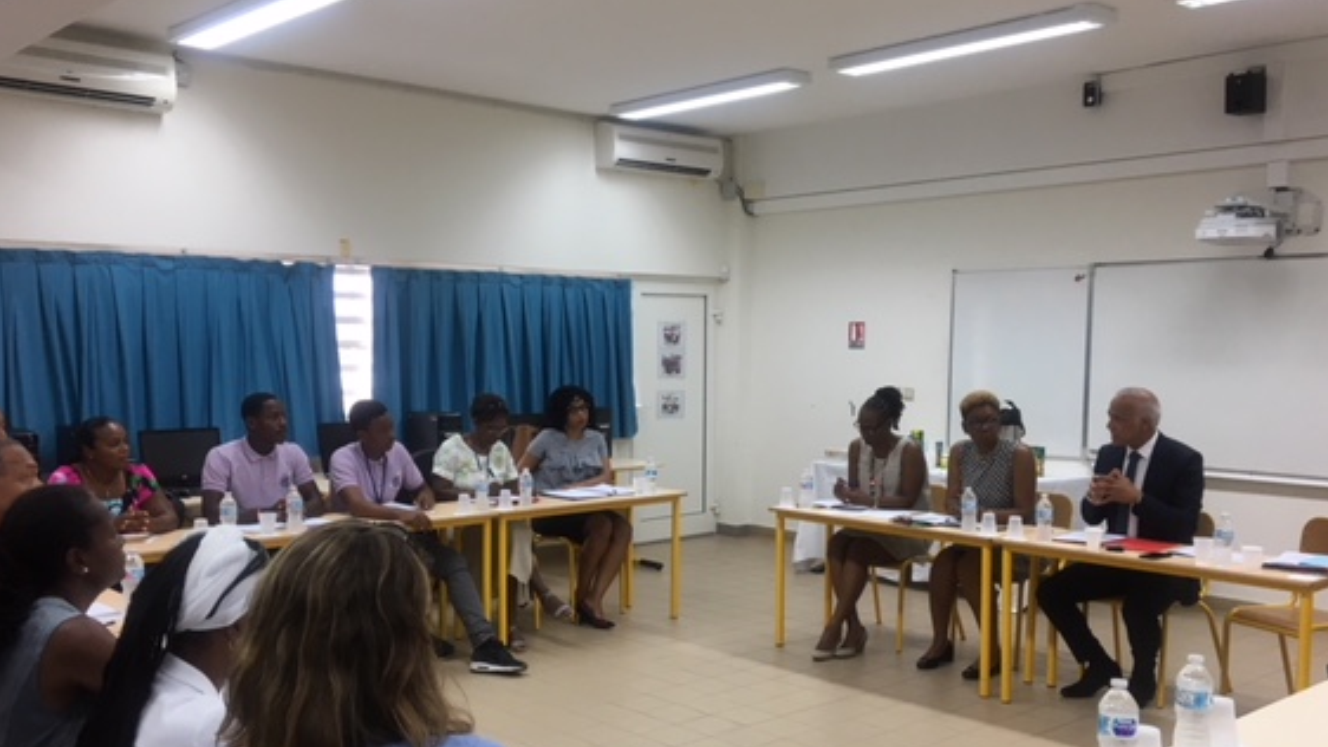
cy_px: 440
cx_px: 638
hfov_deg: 55.3
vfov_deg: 32.7
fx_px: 1268
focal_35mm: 36
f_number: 2.2
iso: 25
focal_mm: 4.15
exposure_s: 1/33
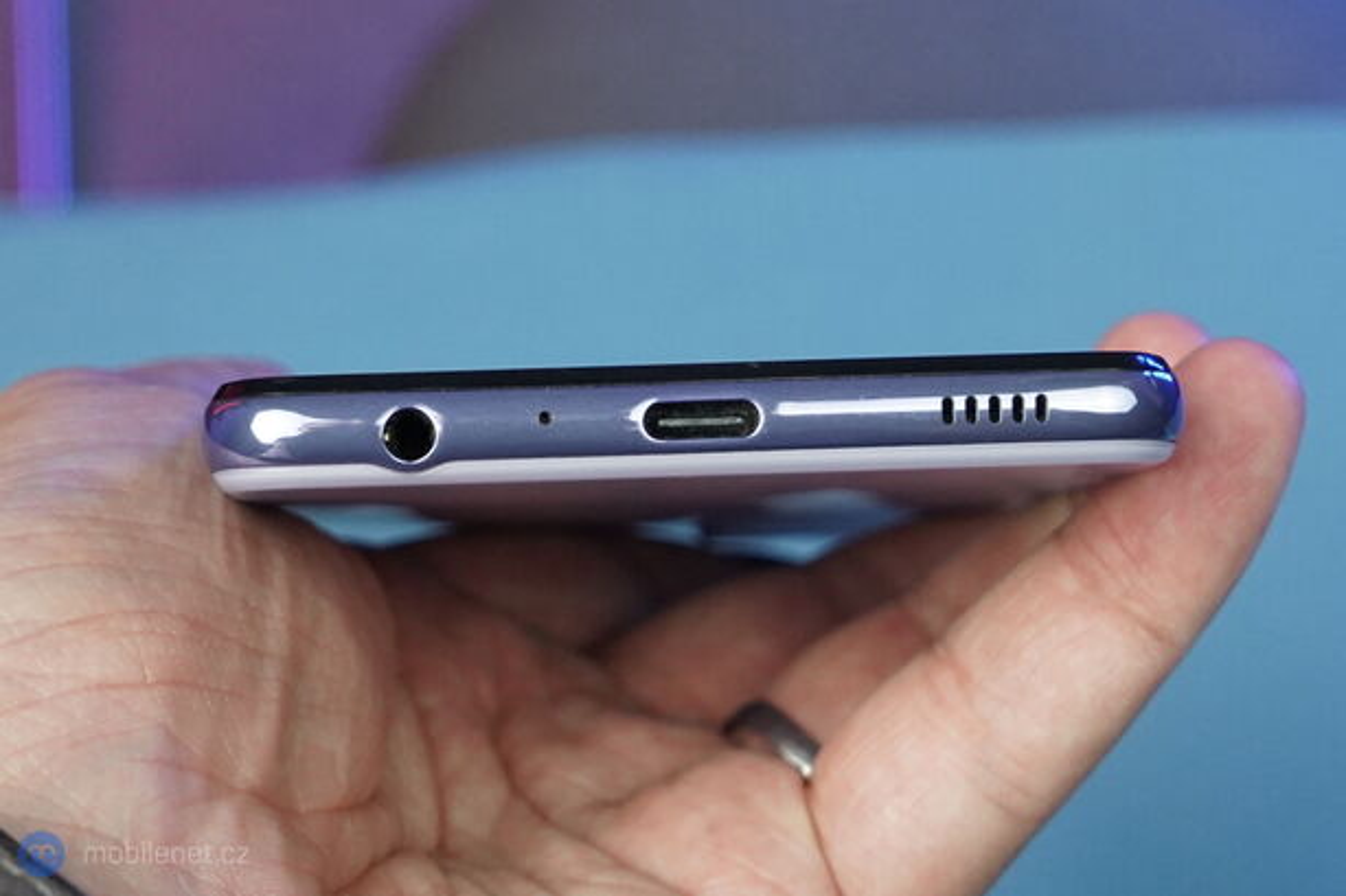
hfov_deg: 51.9
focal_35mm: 37
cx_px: 673
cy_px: 448
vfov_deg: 35.9
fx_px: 1383
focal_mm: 37
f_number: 7.1
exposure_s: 1/200
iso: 3200
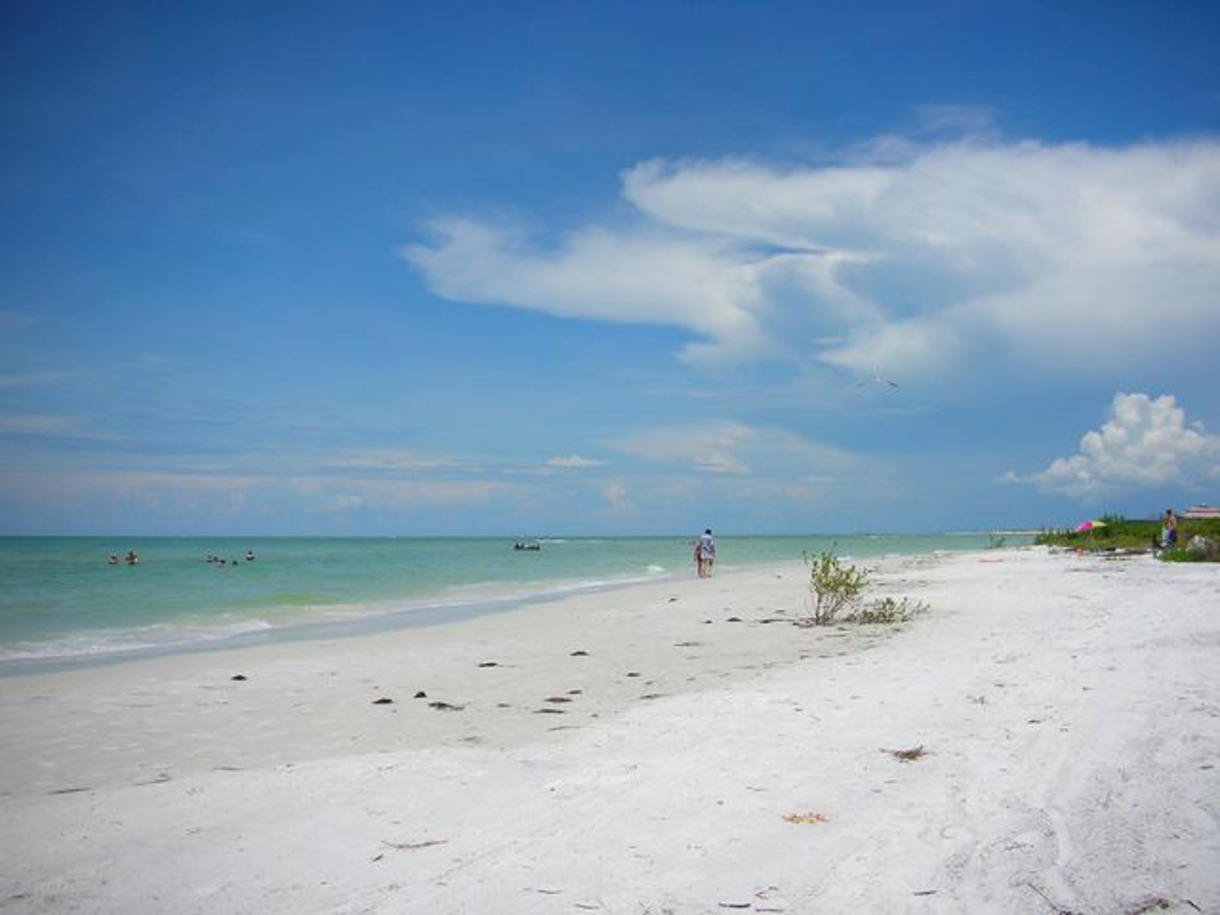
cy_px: 458
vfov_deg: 40.7
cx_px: 610
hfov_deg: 52.6
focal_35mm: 35
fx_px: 1234
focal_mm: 5.8
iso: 50
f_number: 8.5
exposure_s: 1/250
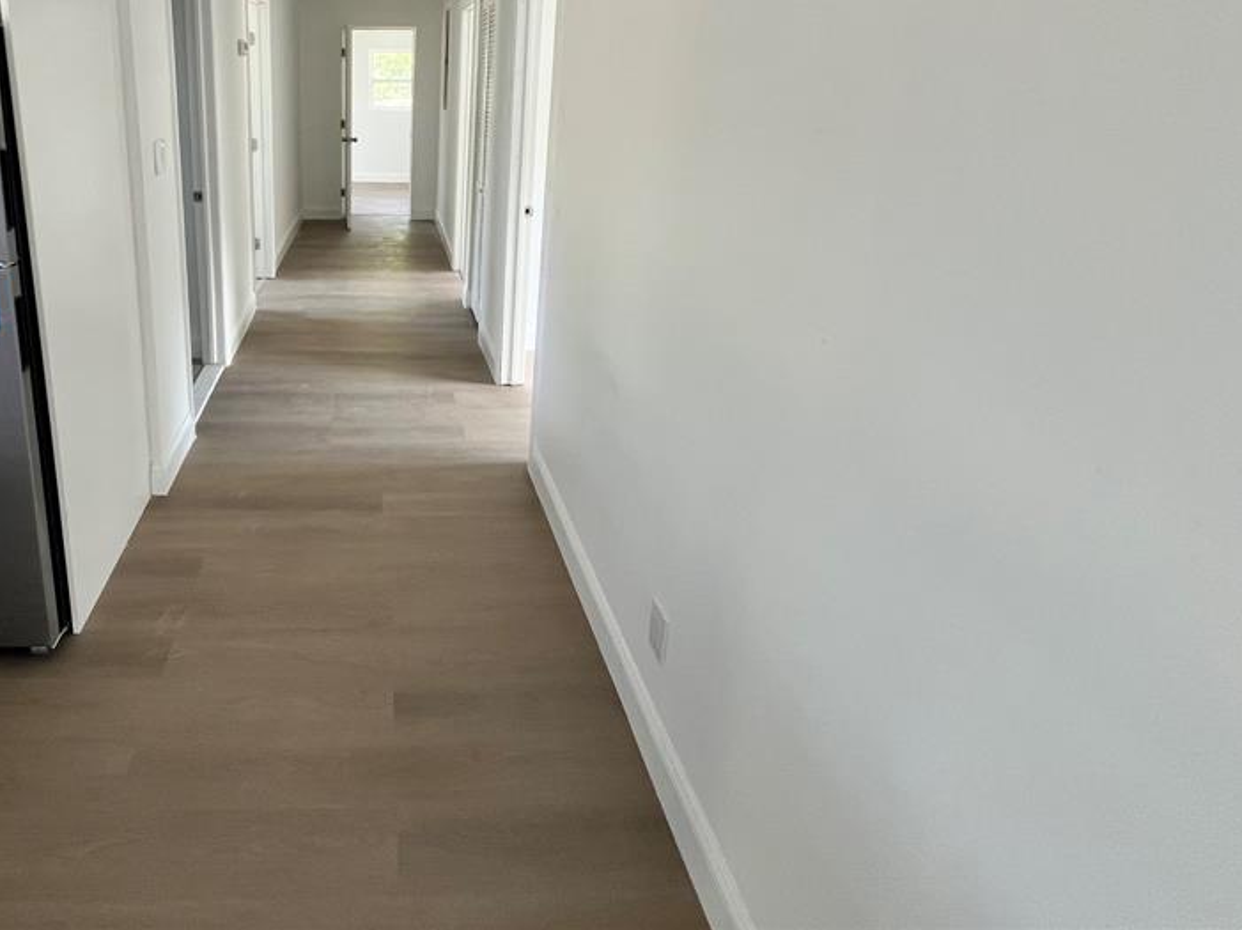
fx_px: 681
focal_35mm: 19
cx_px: 411
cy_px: 252
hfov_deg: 81.8
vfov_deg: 65.1
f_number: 1.8
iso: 250
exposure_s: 1/93
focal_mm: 1.57
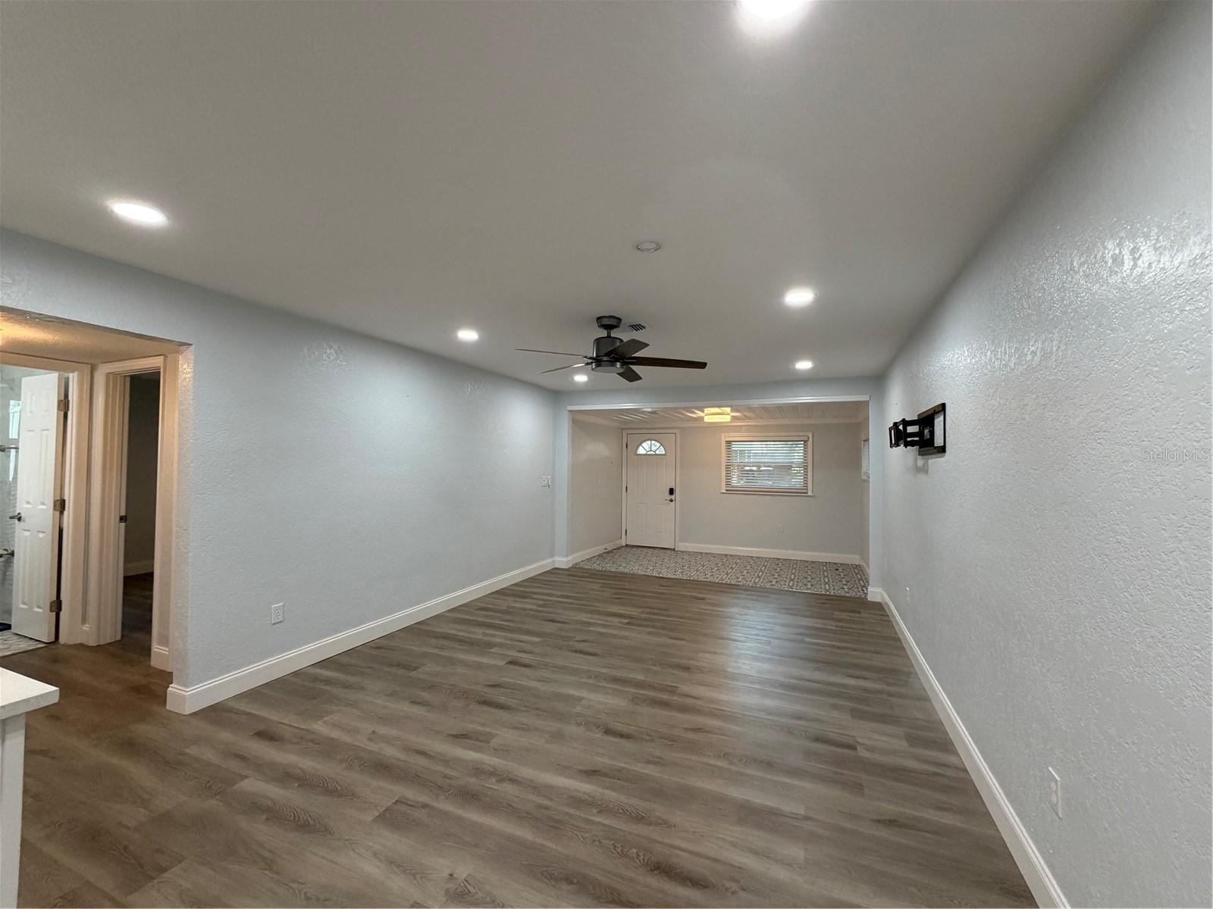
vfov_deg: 85.7
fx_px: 491
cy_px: 454
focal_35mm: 14
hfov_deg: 102.1
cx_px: 606
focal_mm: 2.22
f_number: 2.2
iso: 250
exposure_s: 1/120
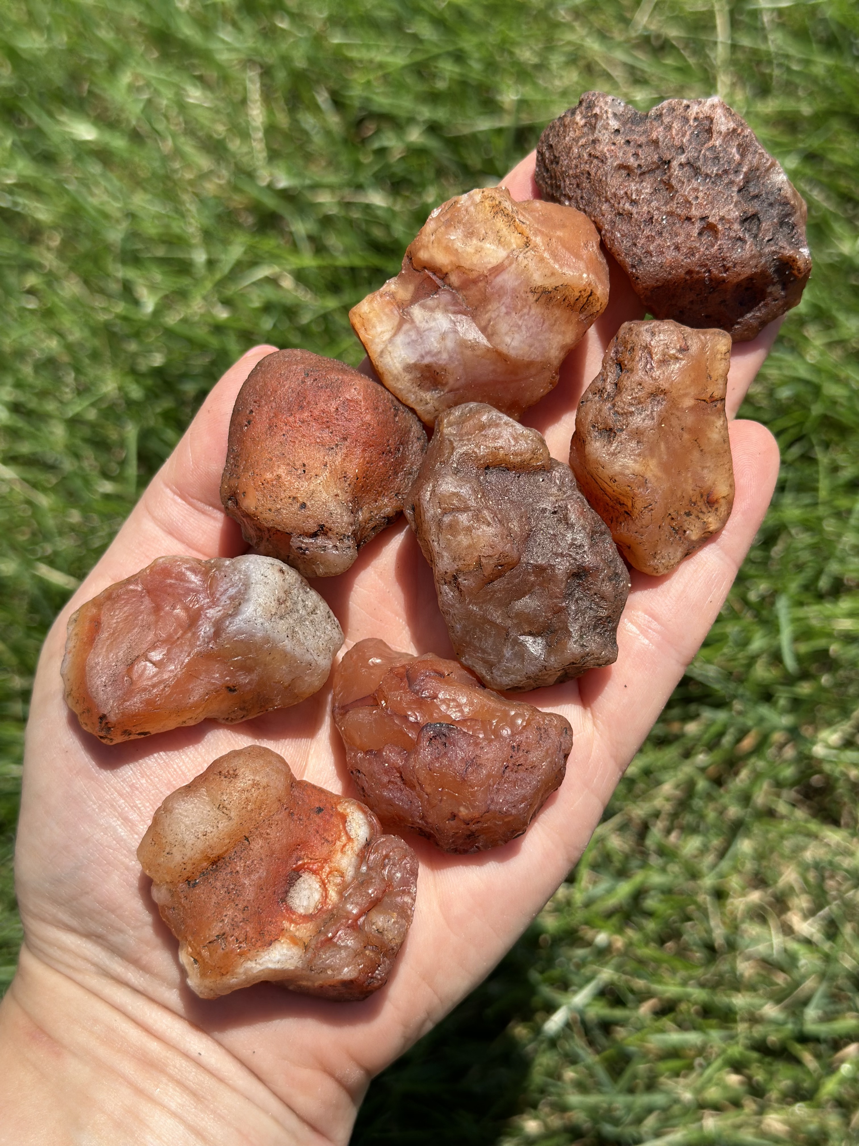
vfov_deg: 39.7
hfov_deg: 30.3
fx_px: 1588
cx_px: 430
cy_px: 573
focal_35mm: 48
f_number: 1.78
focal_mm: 6.86
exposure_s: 1/4184
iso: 100
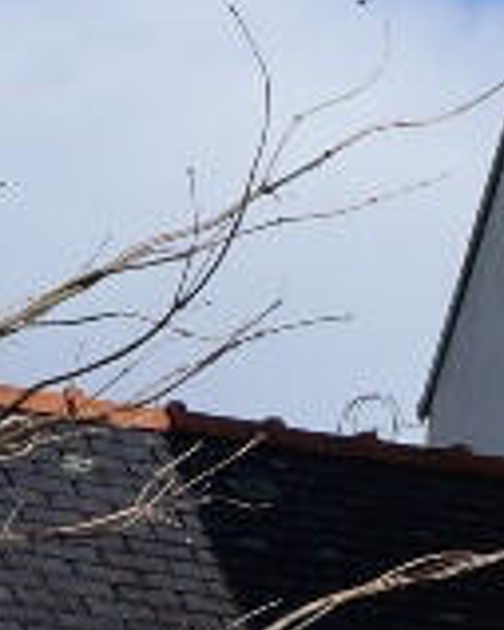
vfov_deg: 11.7
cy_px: 612
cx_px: 1202
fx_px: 3042
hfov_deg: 8.6
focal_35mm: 163
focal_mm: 18
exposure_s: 1/125
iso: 100
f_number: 16
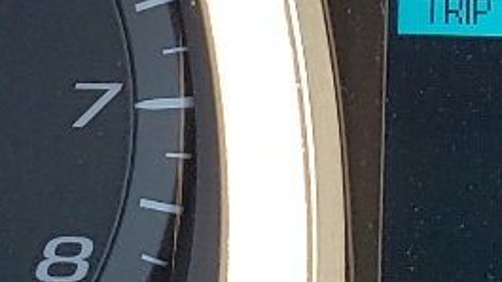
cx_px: 472
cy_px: -91
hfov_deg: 12.5
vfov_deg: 7.0
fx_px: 2276
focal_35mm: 171
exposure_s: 1/227
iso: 50
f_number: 1.5
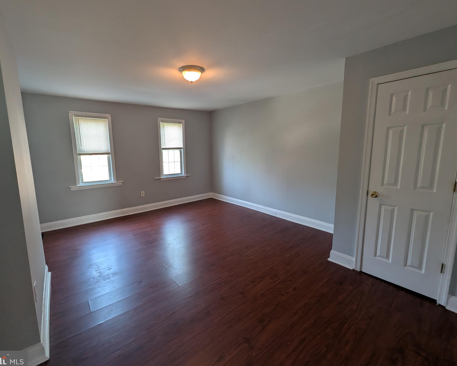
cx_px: 218
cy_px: 181
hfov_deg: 100.6
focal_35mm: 14
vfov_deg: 88.0
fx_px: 189
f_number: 2.2
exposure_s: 1/24
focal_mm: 1.95
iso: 108
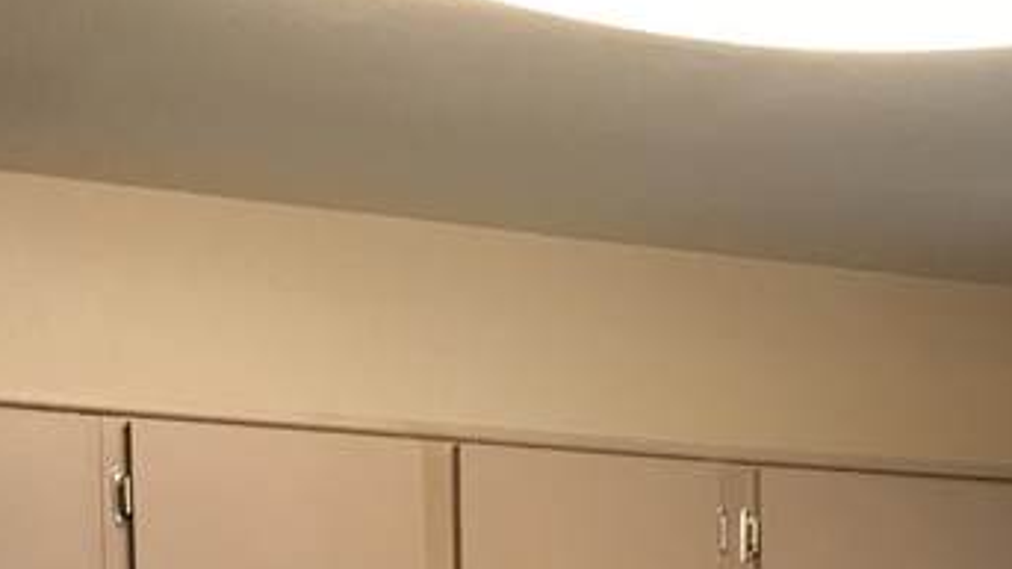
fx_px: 3059
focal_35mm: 114
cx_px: 741
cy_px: 1117
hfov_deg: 18.7
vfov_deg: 9.9
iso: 64
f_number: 1.8
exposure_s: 1/15
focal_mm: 3.99
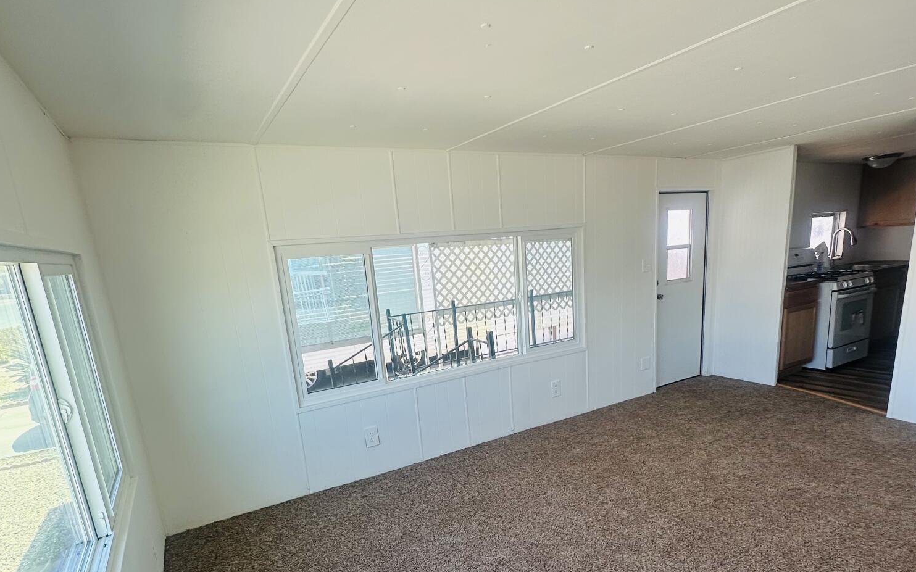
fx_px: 499
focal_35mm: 20
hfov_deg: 85.1
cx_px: 457
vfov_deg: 58.5
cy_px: 372
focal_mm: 2.22
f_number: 2.2
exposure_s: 1/99
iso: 40
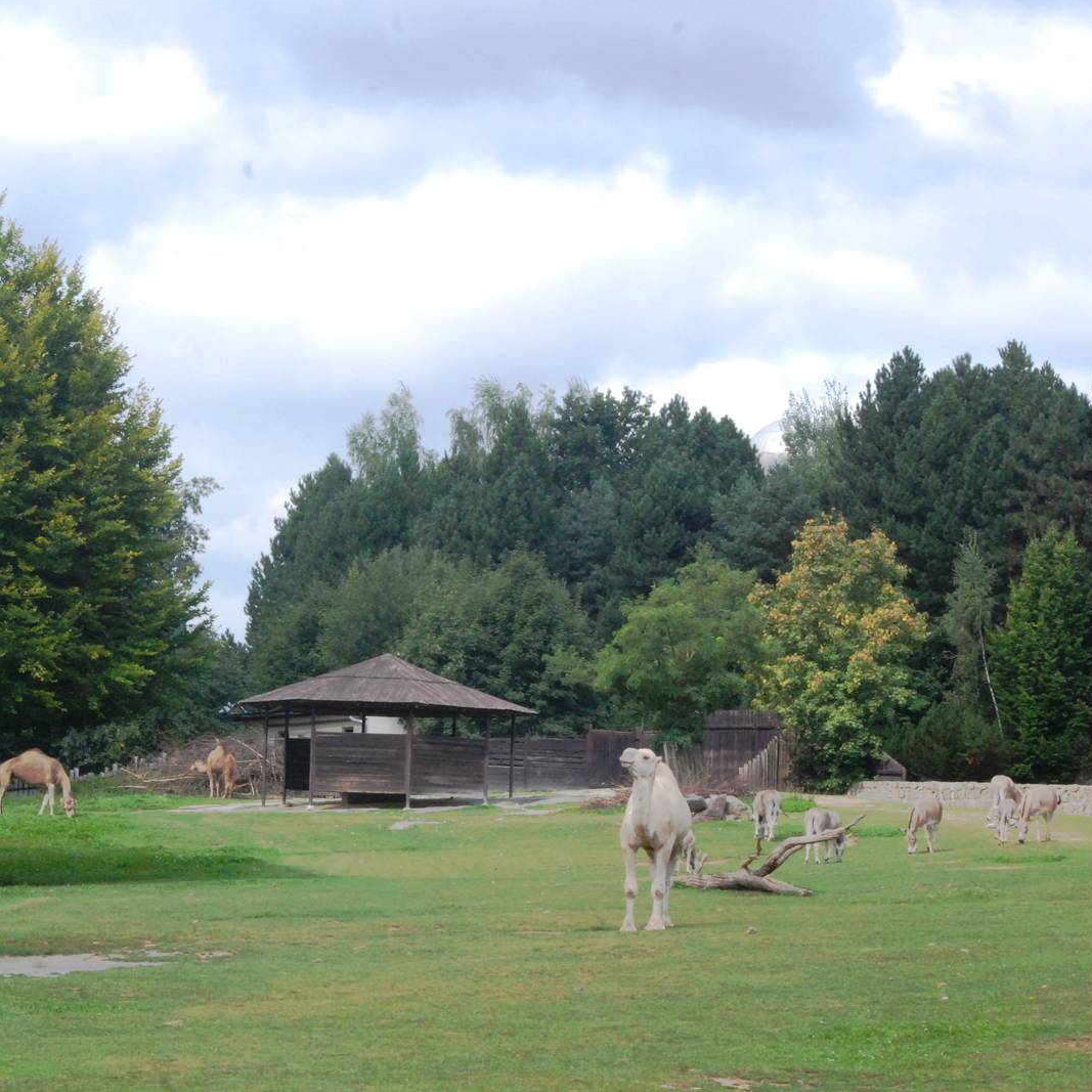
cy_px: 545
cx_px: 343
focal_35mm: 134
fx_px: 4783
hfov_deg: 13.0
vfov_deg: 13.0
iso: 1000
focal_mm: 70
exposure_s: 1/160
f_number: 22
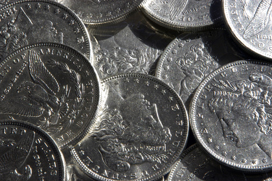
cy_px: 90
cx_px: 135
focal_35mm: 455
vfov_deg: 3.0
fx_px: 3438
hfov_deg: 4.5
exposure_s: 1/30
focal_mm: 300
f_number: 36
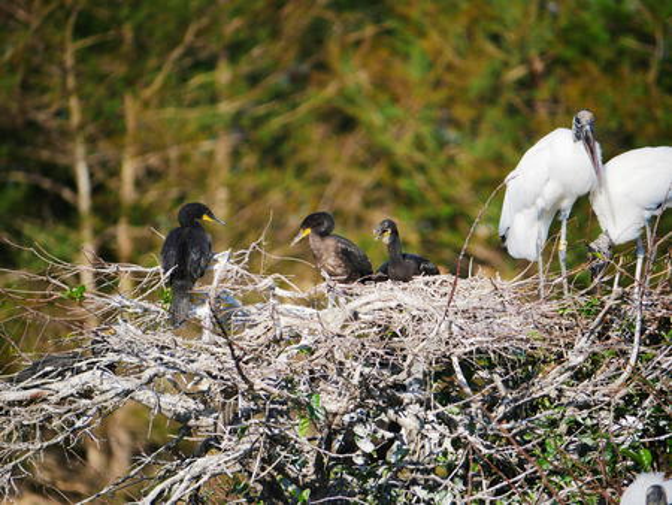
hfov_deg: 3.3
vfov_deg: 2.5
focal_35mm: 600
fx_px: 11654
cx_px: 336
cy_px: 252
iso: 200
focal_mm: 300
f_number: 5.6
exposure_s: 1/800
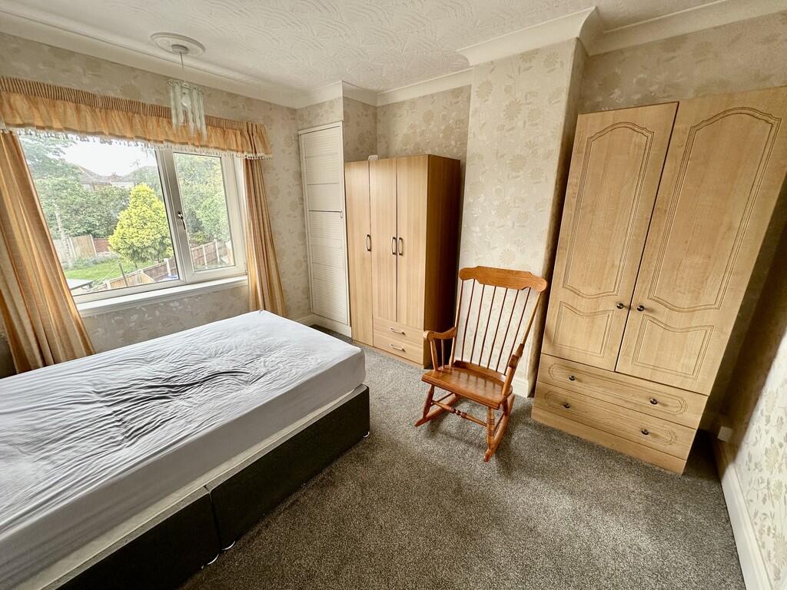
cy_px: 295
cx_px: 394
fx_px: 318
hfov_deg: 102.1
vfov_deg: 85.7
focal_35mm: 14
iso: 100
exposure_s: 1/99
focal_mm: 2.22
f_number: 2.2
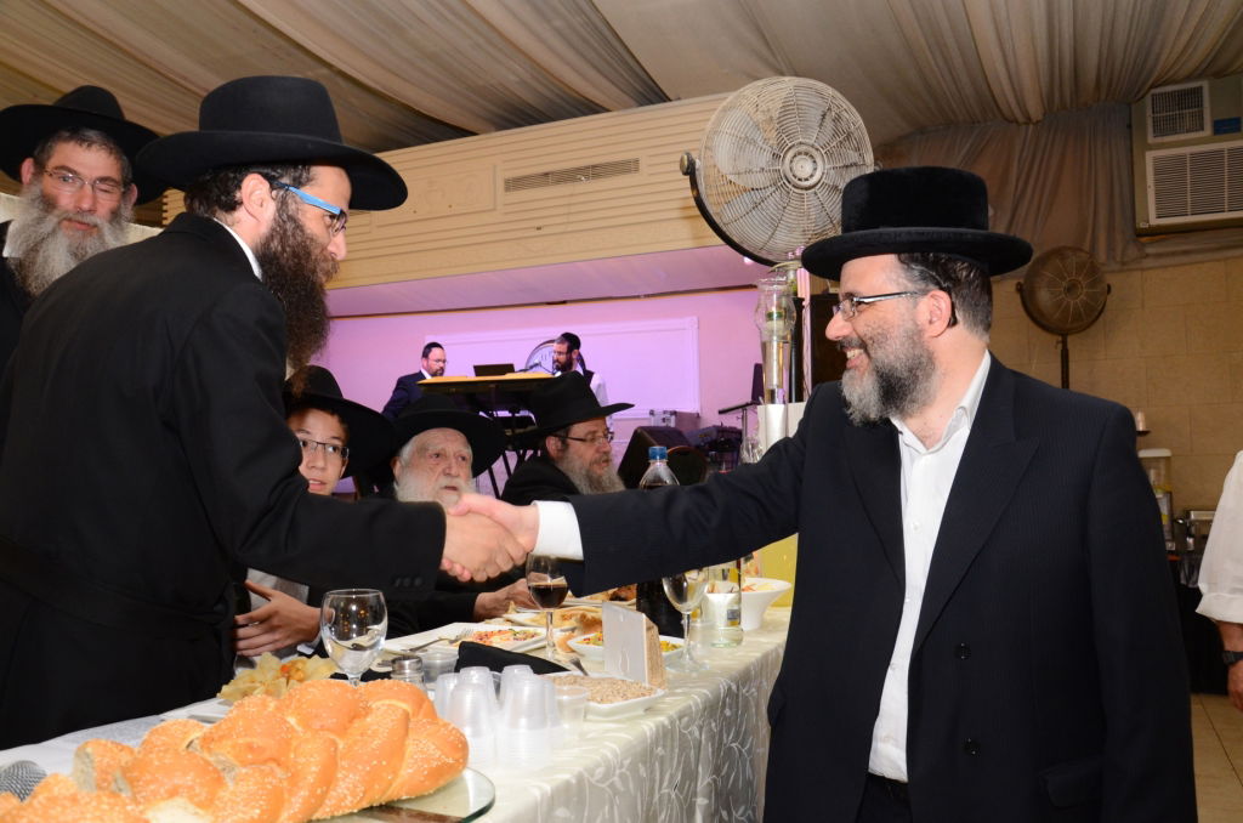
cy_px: 412
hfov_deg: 59.6
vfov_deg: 41.5
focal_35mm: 32
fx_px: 1085
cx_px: 622
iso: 1000
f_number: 5.6
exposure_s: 1/80
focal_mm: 21
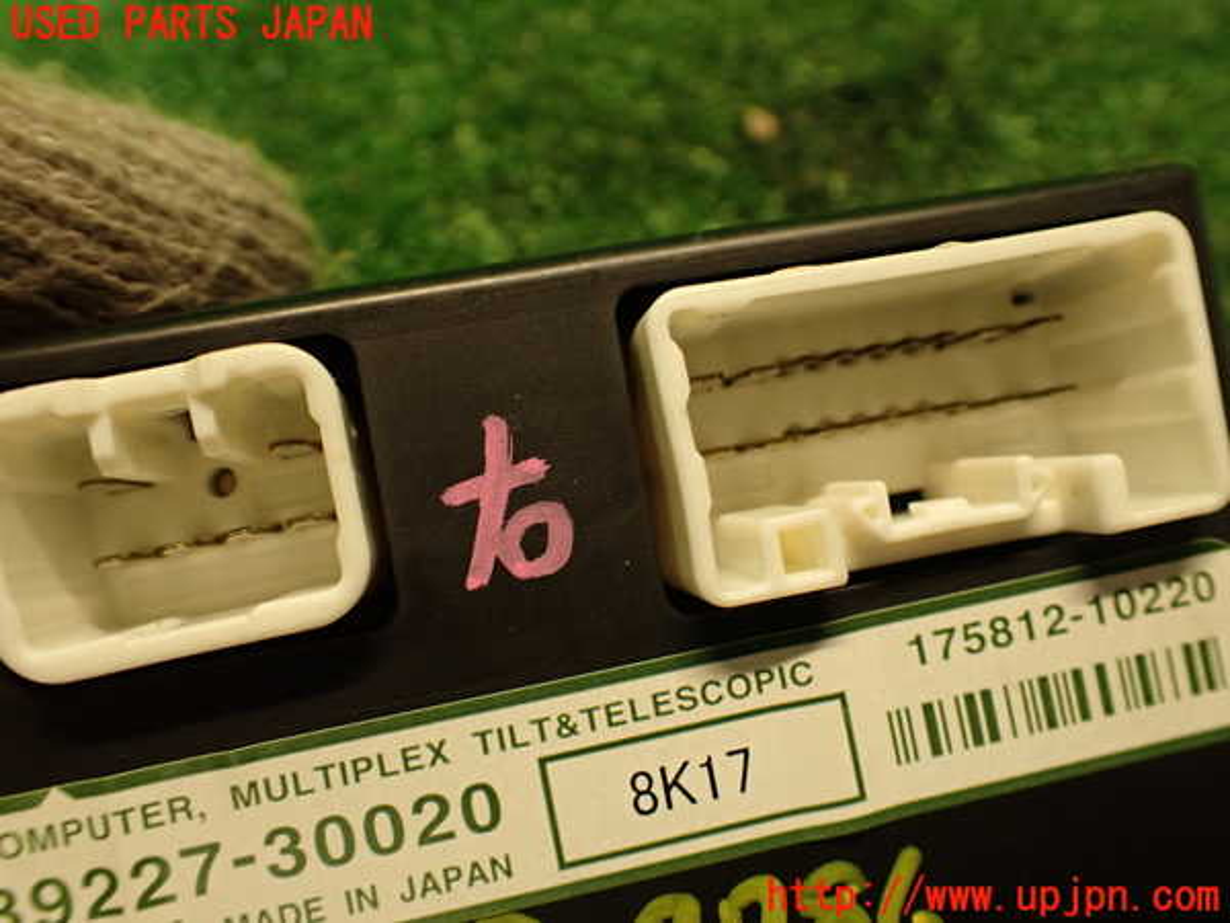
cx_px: 615
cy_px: 462
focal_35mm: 32
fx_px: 1137
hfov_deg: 56.8
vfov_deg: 44.2
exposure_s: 1/30
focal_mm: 5.79
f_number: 2.4
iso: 200
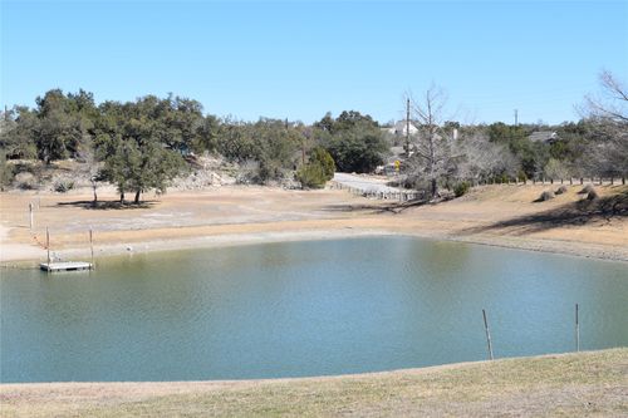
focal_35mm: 57
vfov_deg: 23.8
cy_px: 209
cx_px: 314
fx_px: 994
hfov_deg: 35.1
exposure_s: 1/400
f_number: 10
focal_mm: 38
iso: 200
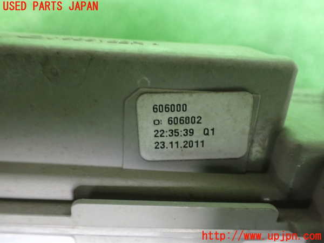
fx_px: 281
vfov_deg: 46.8
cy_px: 122
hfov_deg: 60.0
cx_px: 162
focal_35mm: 30
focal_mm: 5.4
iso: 800
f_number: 2.3
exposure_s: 1/40
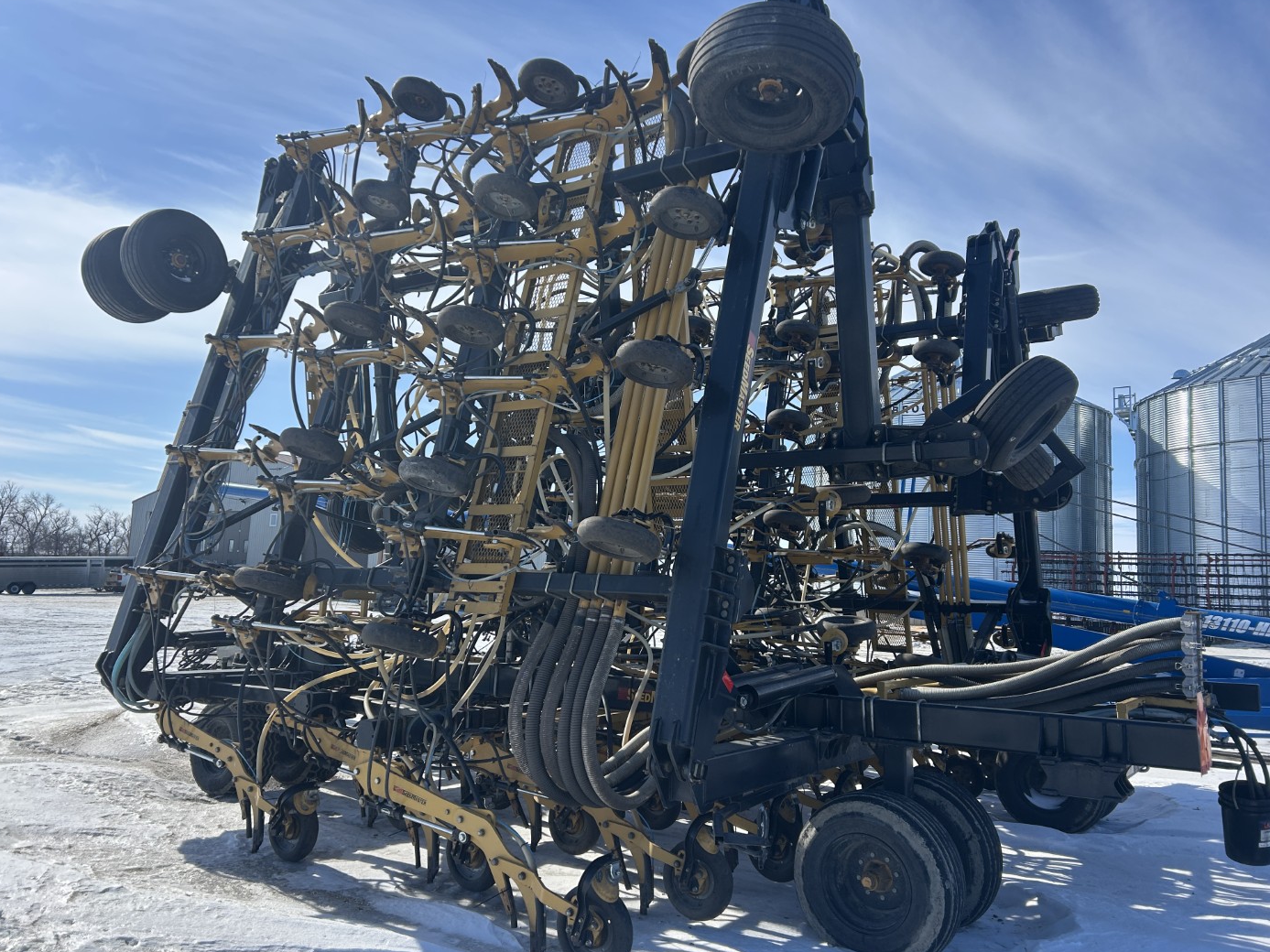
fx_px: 990
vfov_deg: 51.3
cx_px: 625
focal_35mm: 27
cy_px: 470
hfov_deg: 65.3
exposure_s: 1/5882
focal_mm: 5.7
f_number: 1.5
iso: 50
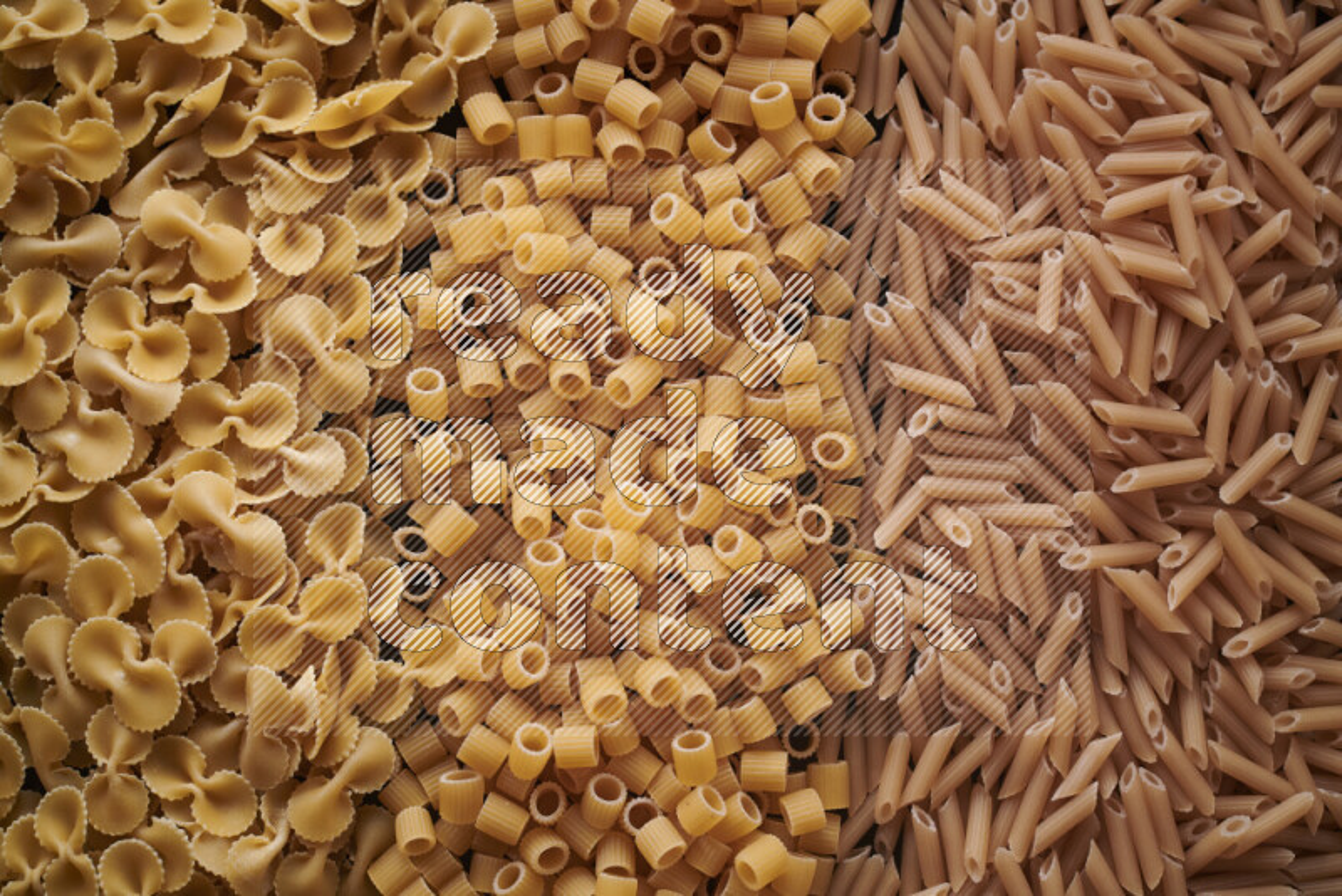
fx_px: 1864
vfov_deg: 27.0
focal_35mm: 50
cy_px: 448
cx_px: 671
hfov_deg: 39.6
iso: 160
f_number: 8
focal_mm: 50
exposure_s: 1/100
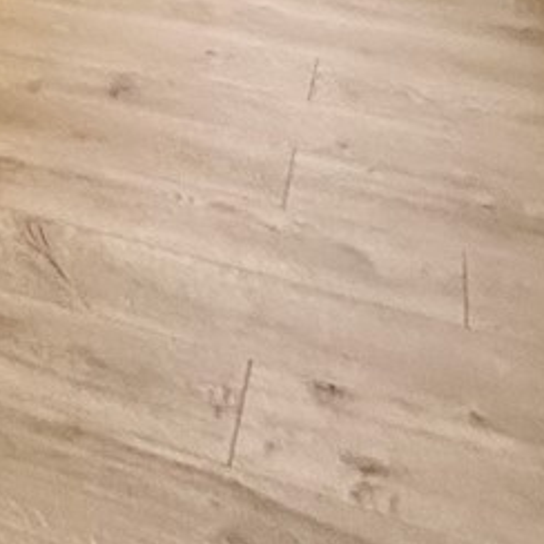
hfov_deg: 18.1
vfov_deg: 17.1
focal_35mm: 81
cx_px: -359
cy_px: -470
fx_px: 1440
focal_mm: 2.22
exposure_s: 1/120
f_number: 2.2
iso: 500
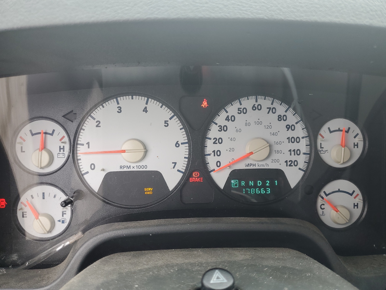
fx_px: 290
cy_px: 145
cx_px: 193
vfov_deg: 53.1
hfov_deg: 67.3
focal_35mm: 26
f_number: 1.5
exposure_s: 1/135
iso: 50
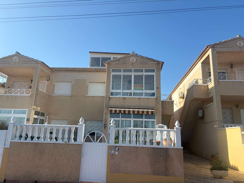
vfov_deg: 53.1
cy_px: 92
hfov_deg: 67.3
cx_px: 122
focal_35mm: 26
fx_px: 183
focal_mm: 5.96
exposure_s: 1/2865
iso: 50
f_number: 1.6
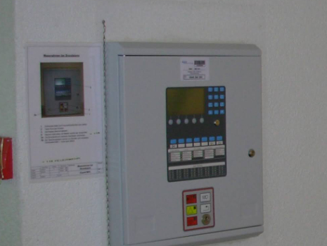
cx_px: 444
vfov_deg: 13.6
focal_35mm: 109
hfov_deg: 16.8
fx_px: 1030
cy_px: 161
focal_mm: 6.3
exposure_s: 1/32
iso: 50
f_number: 2.9
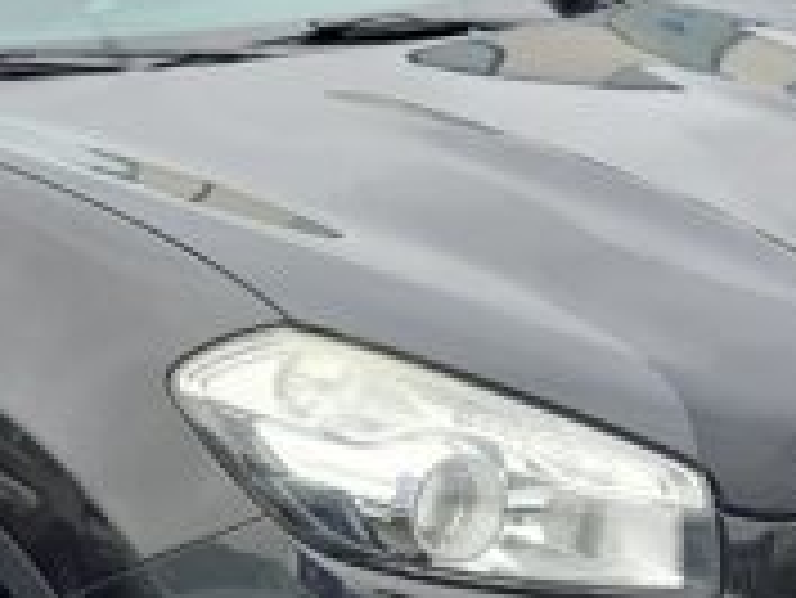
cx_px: 36
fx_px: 2600
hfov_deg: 17.1
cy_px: 499
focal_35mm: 113
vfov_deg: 13.0
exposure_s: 1/50
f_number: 2
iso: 40
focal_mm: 4.6
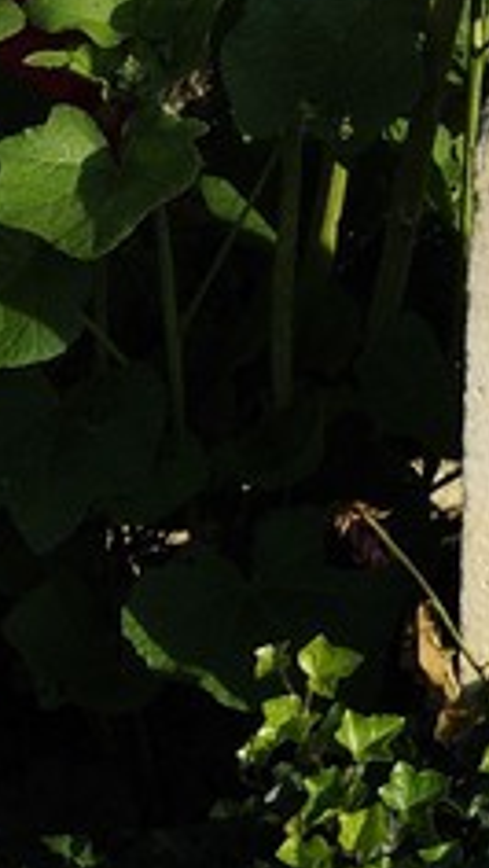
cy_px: -1648
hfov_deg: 3.0
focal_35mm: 398
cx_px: 1838
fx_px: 9161
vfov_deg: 5.2
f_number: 8
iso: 200
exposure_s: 1/250
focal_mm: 56
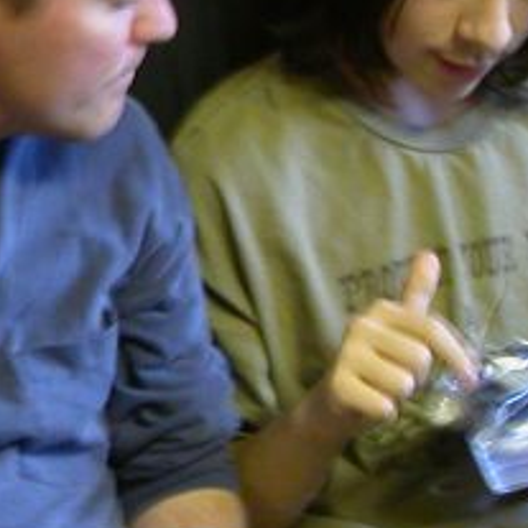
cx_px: -66
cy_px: 309
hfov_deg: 11.7
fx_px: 2537
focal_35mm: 147
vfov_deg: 11.9
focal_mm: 6.6
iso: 200
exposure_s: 1/3.8
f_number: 2.9
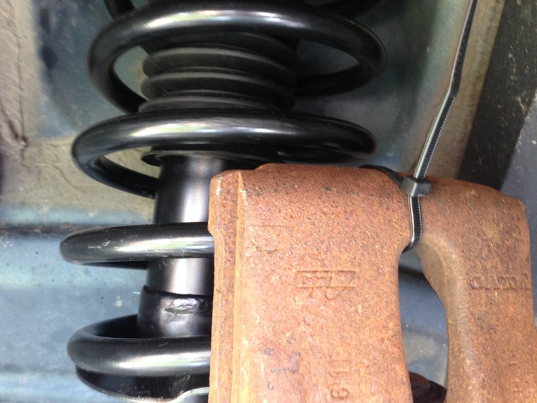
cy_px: 202
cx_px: 268
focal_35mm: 33
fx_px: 512
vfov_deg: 42.9
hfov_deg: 55.4
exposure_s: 1/20
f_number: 2.4
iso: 125
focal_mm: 4.12
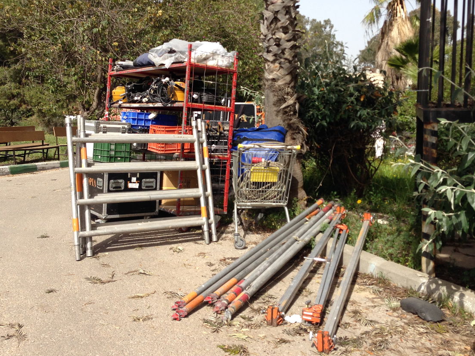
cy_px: 143
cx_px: 246
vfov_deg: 34.2
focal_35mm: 42
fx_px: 576
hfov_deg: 44.8
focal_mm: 4.12
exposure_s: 1/1130
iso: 50
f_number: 2.4
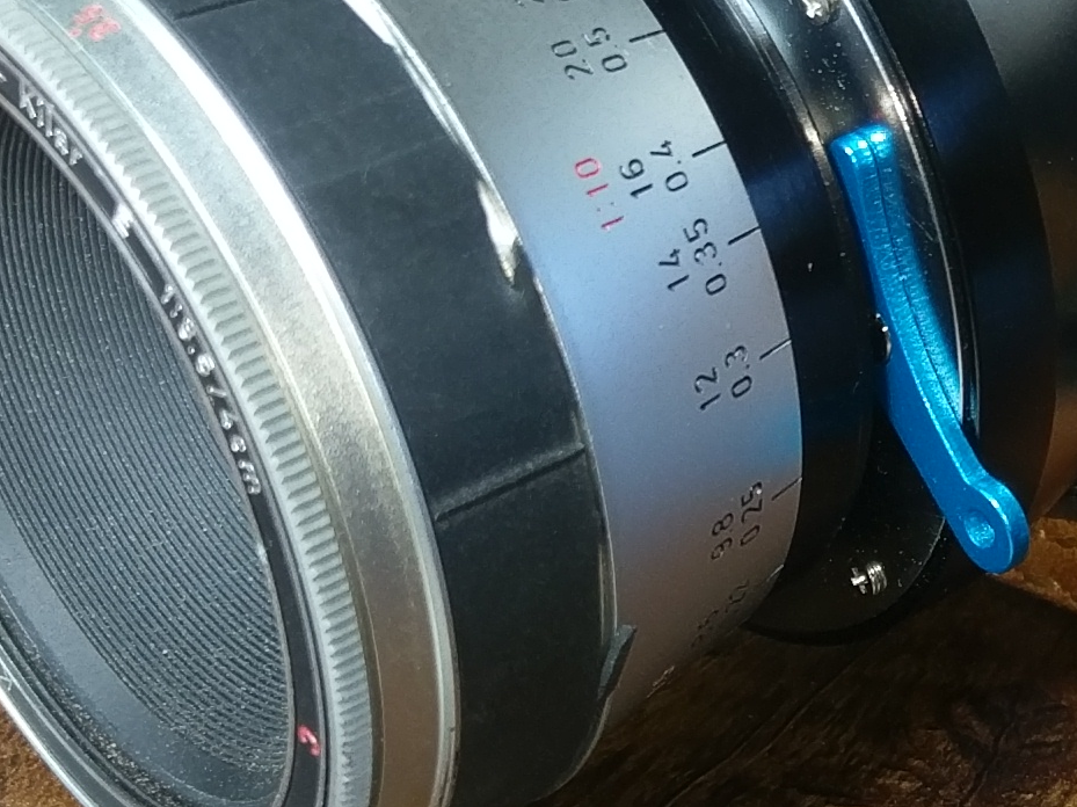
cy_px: 575
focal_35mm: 112
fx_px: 3483
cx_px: 1016
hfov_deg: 17.3
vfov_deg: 13.2
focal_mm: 4.58
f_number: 1.8
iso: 100
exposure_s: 1/125
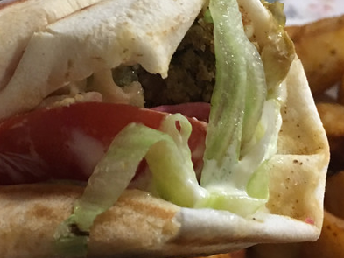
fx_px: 586
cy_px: 111
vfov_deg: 24.8
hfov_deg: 32.6
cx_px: 137
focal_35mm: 59
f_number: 2.2
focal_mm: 4.15
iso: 80
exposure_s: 1/4
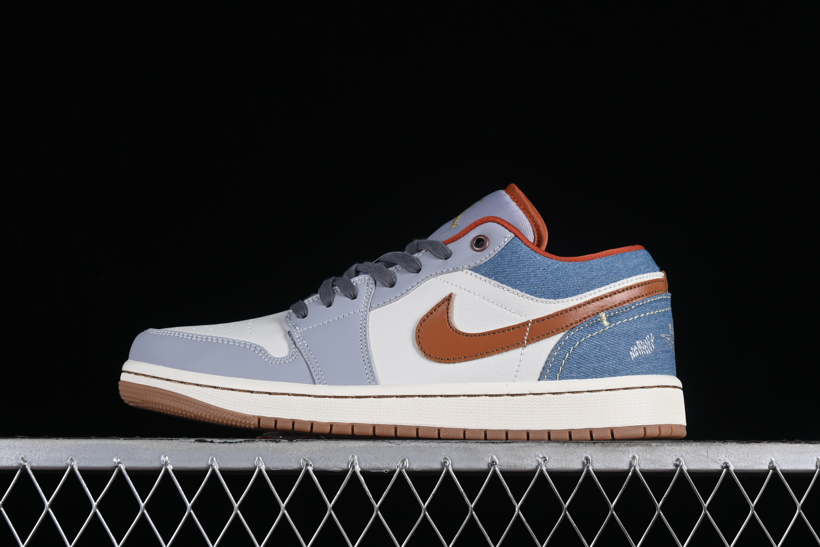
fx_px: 1708
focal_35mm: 75
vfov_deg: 18.2
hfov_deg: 27.0
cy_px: 274
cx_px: 410
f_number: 8
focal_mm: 50
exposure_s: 1/80
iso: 160
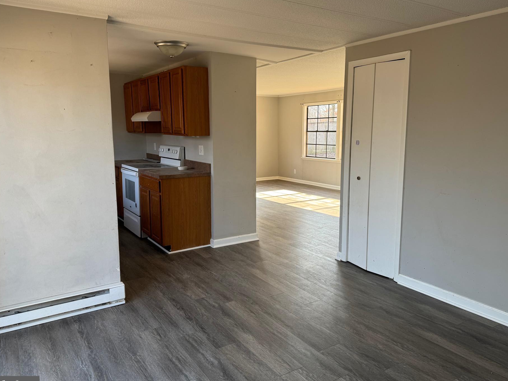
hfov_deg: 65.3
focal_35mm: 27
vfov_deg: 51.3
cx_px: 255
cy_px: 184
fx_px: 396
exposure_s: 1/121
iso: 100
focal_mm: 6.86
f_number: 1.78
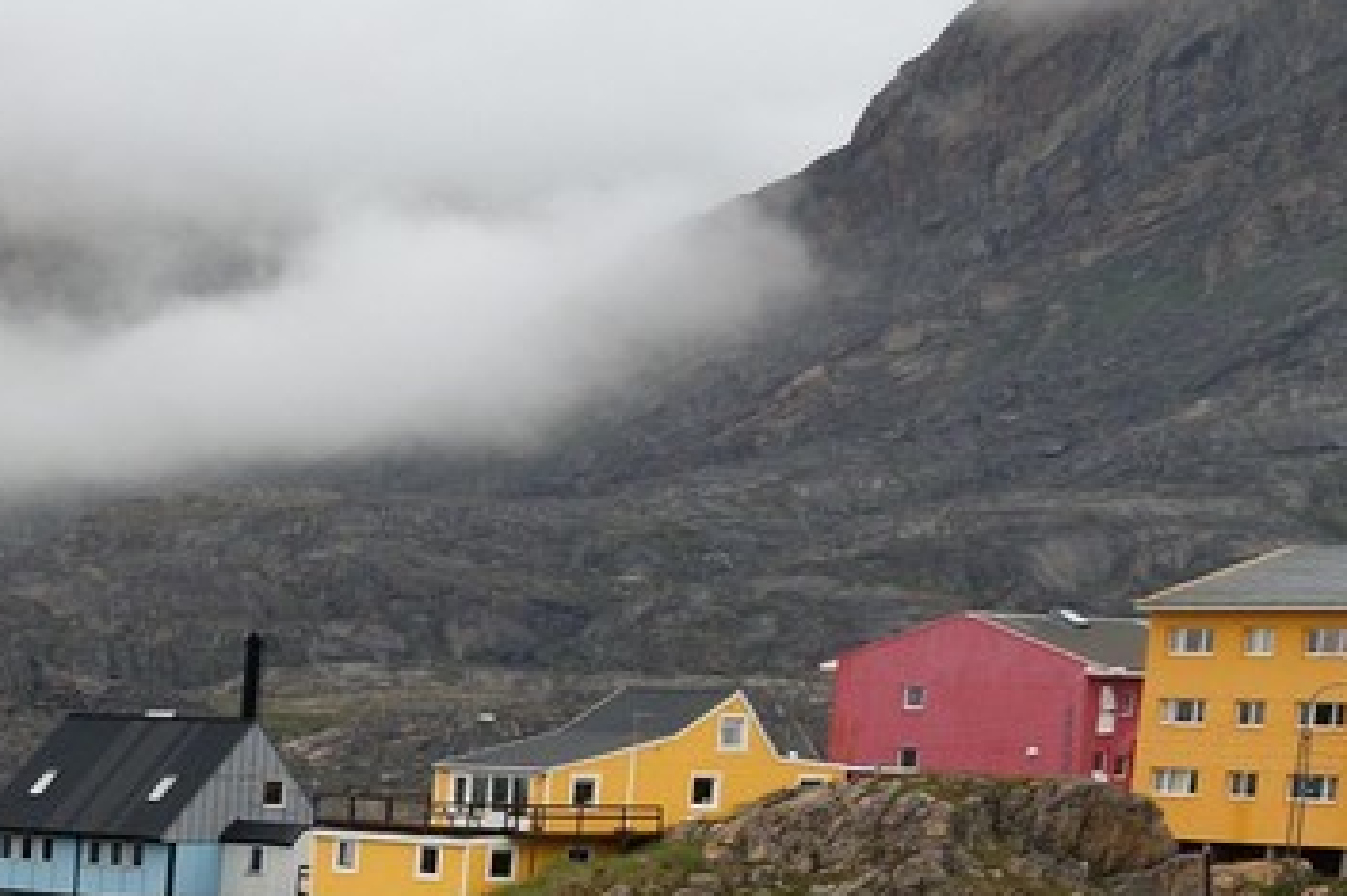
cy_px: 1559
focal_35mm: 145
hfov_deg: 12.3
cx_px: -1492
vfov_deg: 9.1
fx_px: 5423
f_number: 10
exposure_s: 1/250
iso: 400
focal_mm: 32
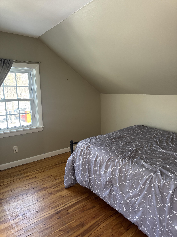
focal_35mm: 24
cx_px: 88
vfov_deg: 71.6
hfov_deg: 56.8
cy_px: 118
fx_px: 164
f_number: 1.78
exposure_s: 1/112
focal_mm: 6.76
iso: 200
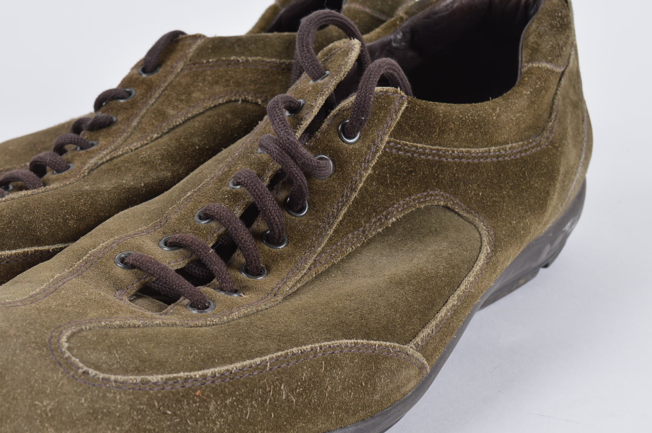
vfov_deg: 18.9
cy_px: 232
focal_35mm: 72
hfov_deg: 27.9
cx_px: 190
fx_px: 1300
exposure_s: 1/100
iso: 100
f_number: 9
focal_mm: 29
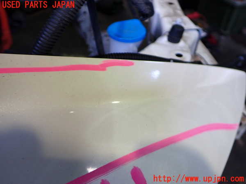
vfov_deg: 46.8
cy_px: 92
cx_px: 123
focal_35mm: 30
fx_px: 213
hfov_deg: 60.0
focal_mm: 5.4
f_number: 2.3
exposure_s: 1/80
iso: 200
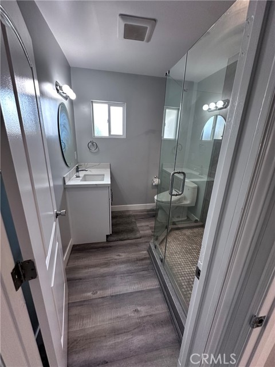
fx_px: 148
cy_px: 184
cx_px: 138
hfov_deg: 85.7
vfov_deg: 102.1
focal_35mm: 14
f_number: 2.2
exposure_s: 1/120
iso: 250
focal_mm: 2.22
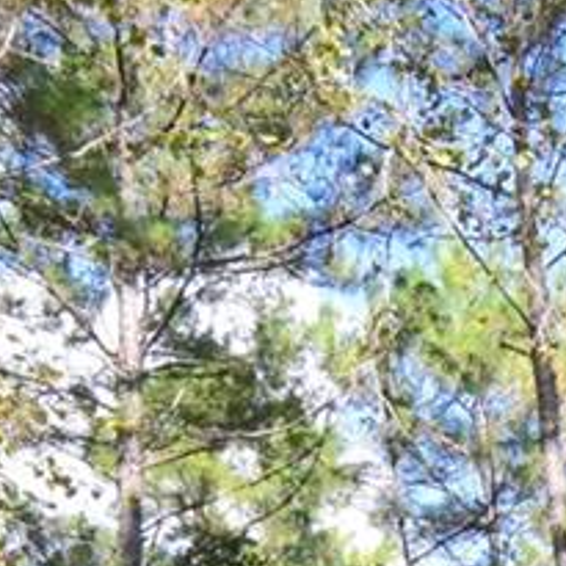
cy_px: 875
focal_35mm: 109
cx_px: 511
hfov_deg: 15.7
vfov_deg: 14.7
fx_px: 2022
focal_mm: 11
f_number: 9
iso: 400
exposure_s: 1/160
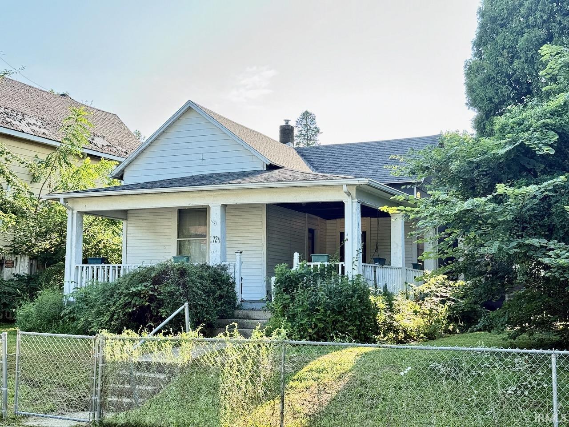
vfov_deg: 30.3
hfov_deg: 39.7
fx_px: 789
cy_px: 214
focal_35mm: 48
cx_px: 284
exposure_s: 1/475
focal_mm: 6.76
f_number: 1.78
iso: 100
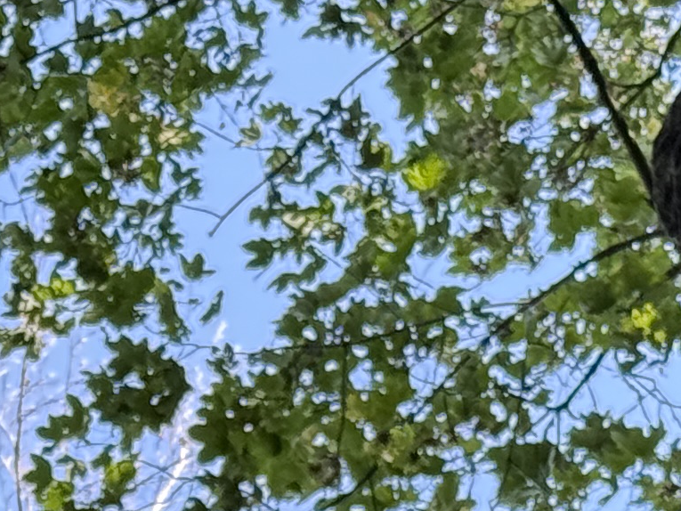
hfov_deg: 7.8
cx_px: 418
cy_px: 996
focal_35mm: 253
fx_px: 4978
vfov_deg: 5.7
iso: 125
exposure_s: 1/204
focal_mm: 6.76
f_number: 1.78
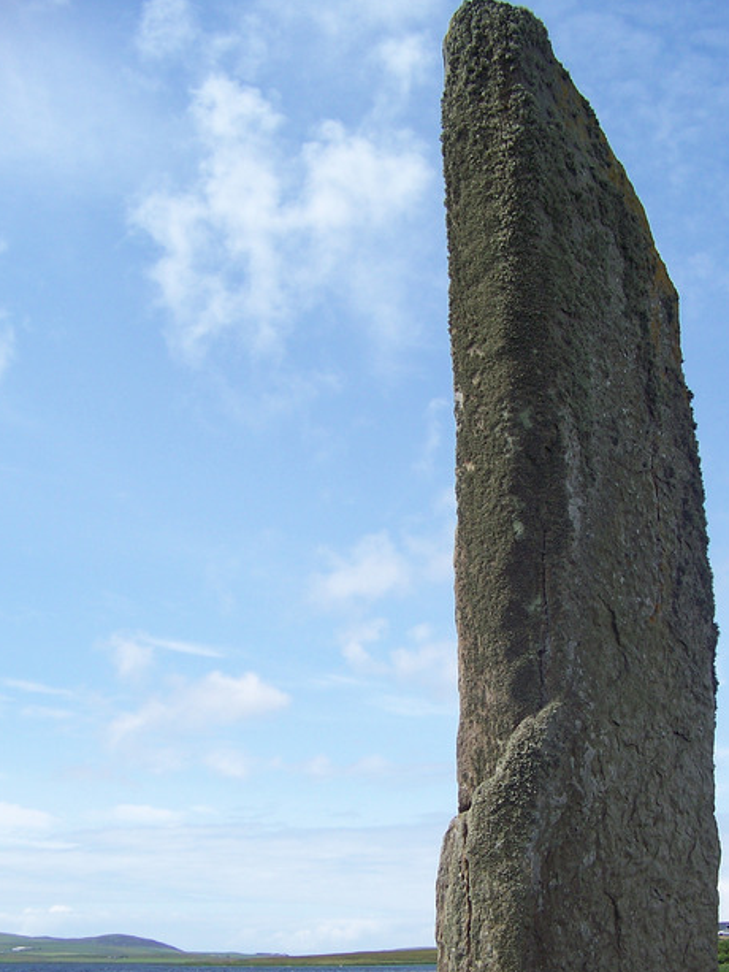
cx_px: 466
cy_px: 614
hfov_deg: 30.7
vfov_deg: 40.1
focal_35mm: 47
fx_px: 1319
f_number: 2.8
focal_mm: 5.85
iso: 64
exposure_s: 1/1000
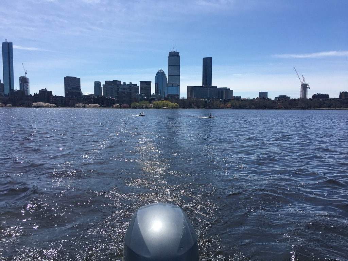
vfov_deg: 48.2
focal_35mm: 29
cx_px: 174
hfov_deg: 61.7
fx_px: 292
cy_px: 130
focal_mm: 4.15
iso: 25
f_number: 2.2
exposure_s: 1/2262
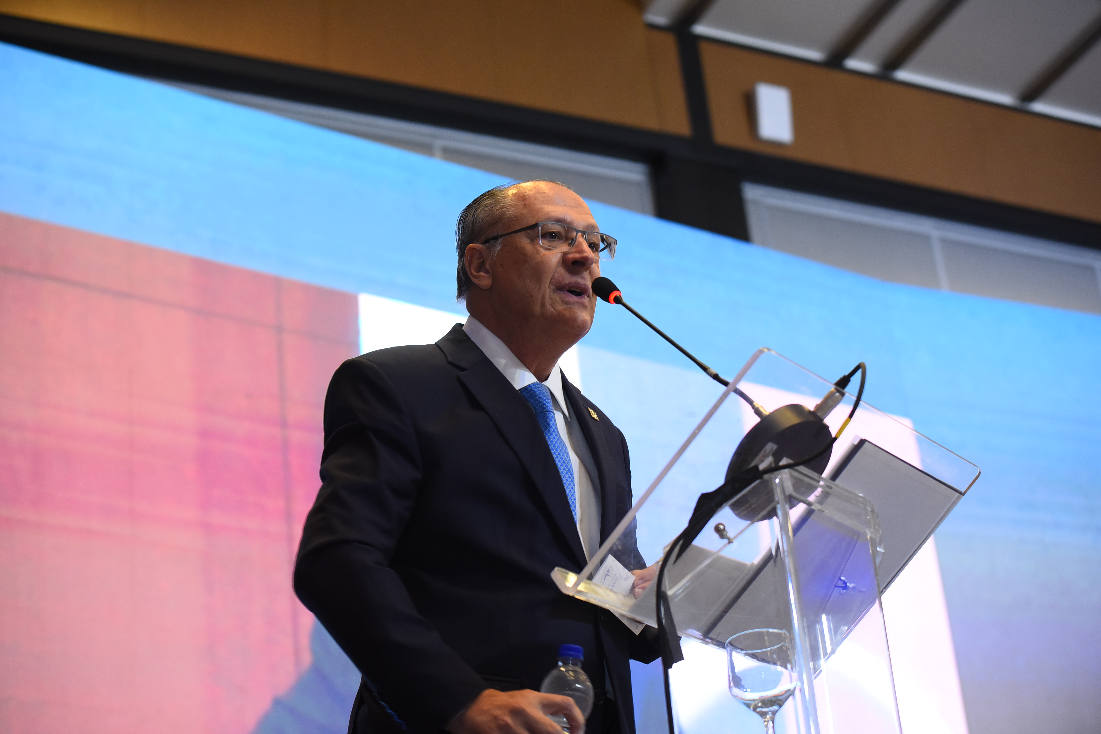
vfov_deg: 19.5
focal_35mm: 70
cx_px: 550
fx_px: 2141
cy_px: 367
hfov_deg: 28.8
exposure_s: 1/125
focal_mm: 70
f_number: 3.5
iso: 2000
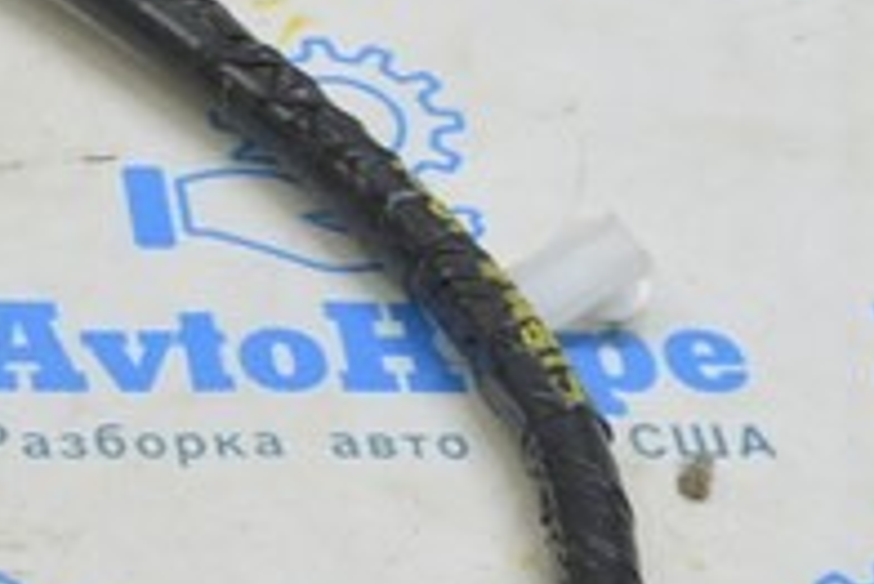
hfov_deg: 11.2
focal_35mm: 172
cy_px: -194
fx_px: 4179
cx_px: -651
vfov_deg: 7.9
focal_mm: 22
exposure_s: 1/20
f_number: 5.6
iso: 400
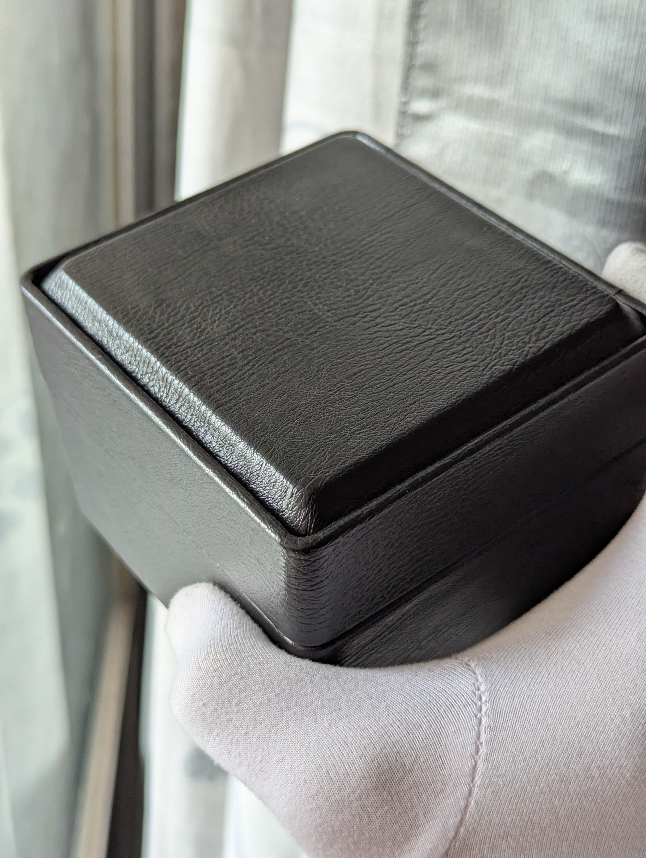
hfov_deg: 30.3
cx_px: 323
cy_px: 429
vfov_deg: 39.6
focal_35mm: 48
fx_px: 1191
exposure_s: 1/104
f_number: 1.85
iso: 304
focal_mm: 6.81
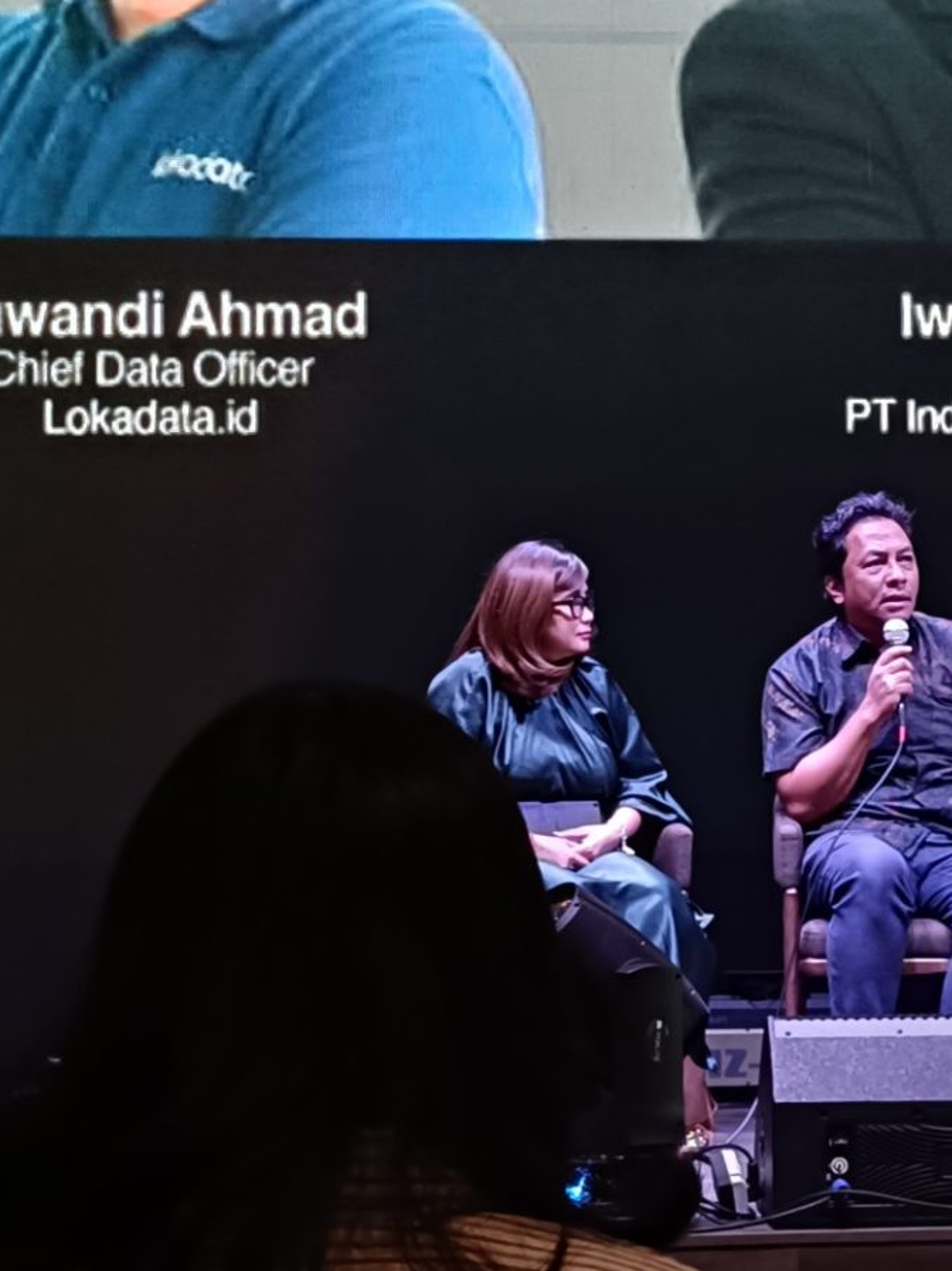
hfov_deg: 16.8
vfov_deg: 22.5
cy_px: 635
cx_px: 800
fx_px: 3192
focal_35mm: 87
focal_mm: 4.7
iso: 800
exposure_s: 1/50
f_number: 1.7
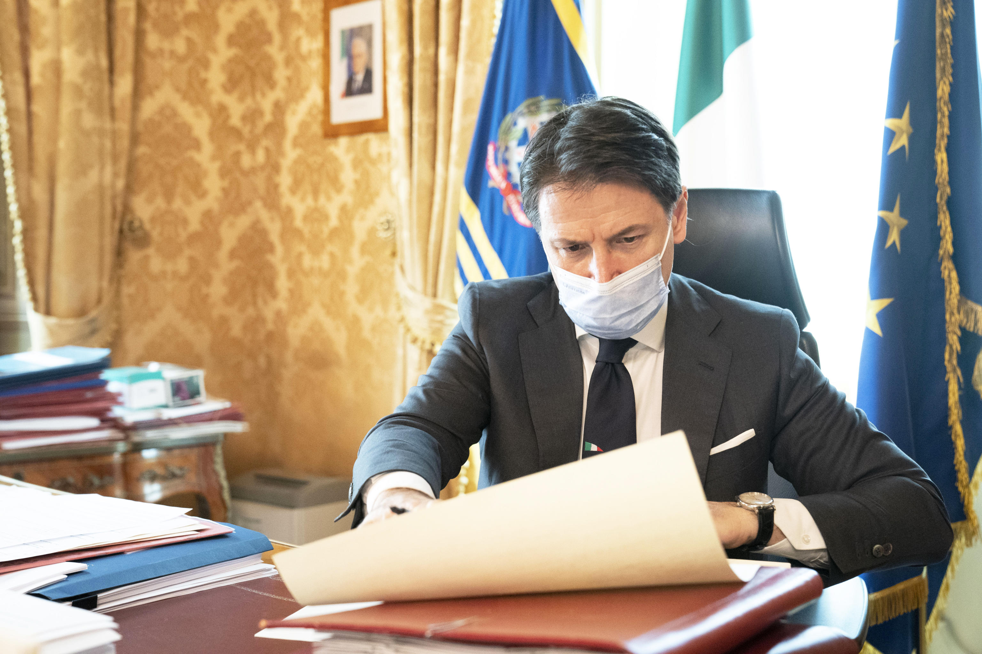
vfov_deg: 28.6
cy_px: 327
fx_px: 1282
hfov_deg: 41.9
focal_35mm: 47
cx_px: 491
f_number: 4
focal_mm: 47
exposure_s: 1/125
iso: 6400
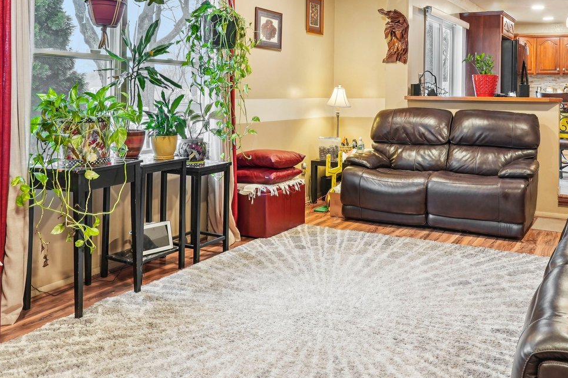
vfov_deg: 36.7
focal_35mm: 35
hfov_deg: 53.6
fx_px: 553
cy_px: 86
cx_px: 362
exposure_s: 1/4
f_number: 9
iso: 400
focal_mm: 16.5
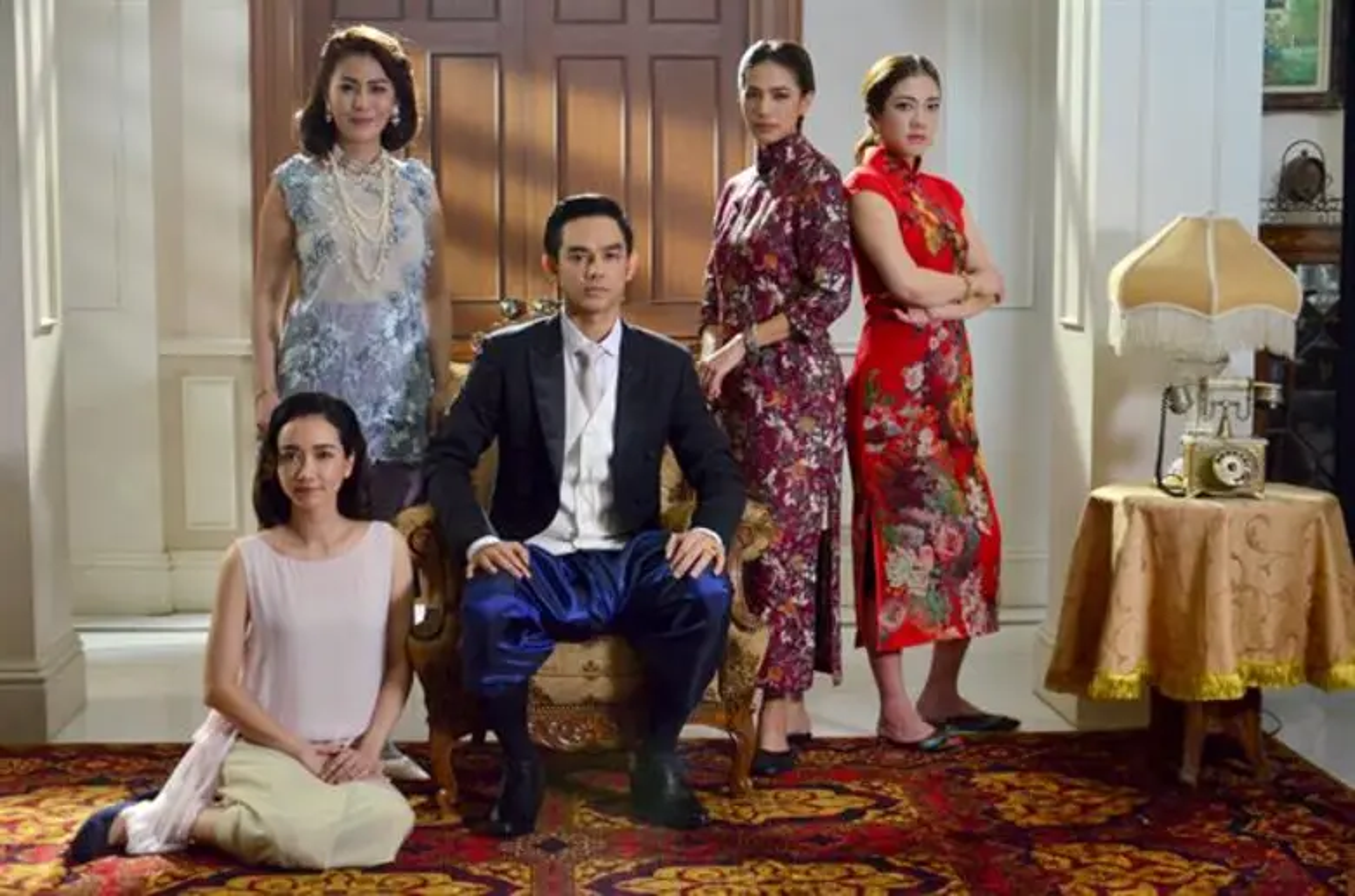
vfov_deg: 23.7
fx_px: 2140
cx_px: 678
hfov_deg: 35.1
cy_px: 448
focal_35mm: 57
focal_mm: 38
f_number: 4.5
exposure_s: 1/60
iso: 2000
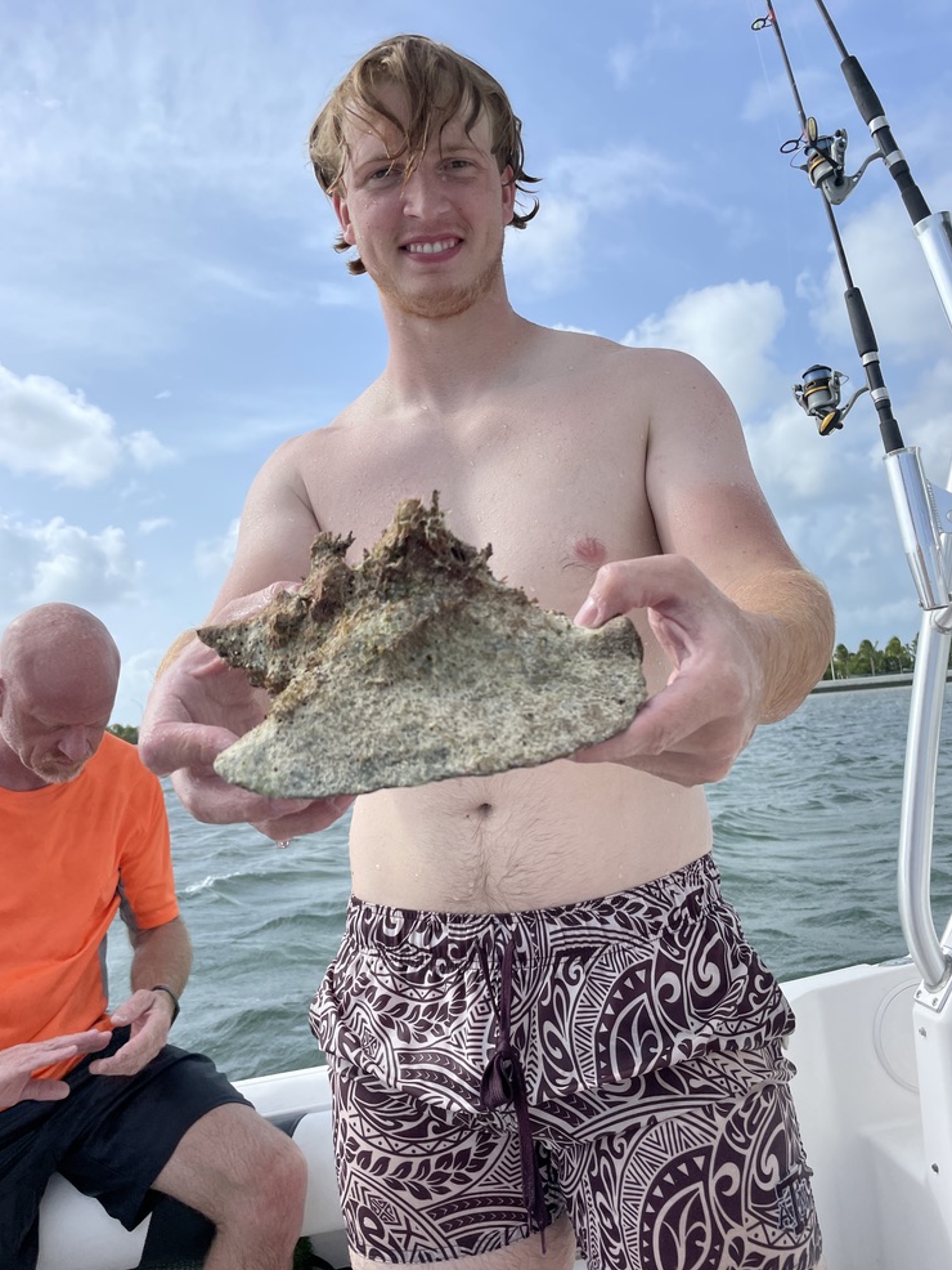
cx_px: 477
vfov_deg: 65.3
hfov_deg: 51.4
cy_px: 623
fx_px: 990
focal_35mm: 27
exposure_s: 1/4132
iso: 32
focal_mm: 4.2
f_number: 1.6
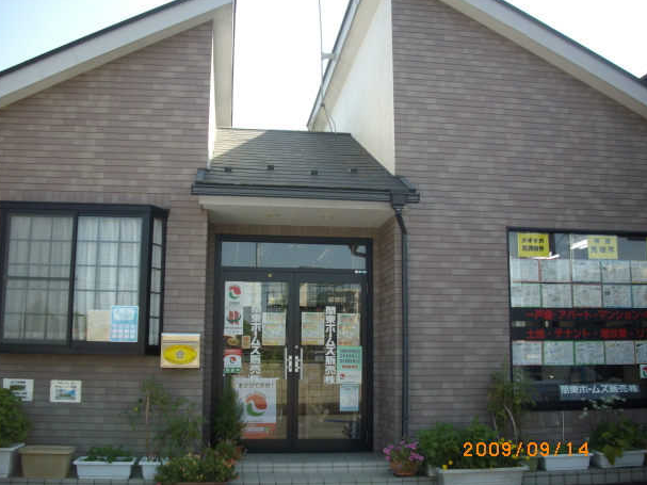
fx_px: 729
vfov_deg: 36.8
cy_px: 252
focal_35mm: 39
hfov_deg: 47.9
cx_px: 317
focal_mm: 6.2
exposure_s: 1/320
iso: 80
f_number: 2.8
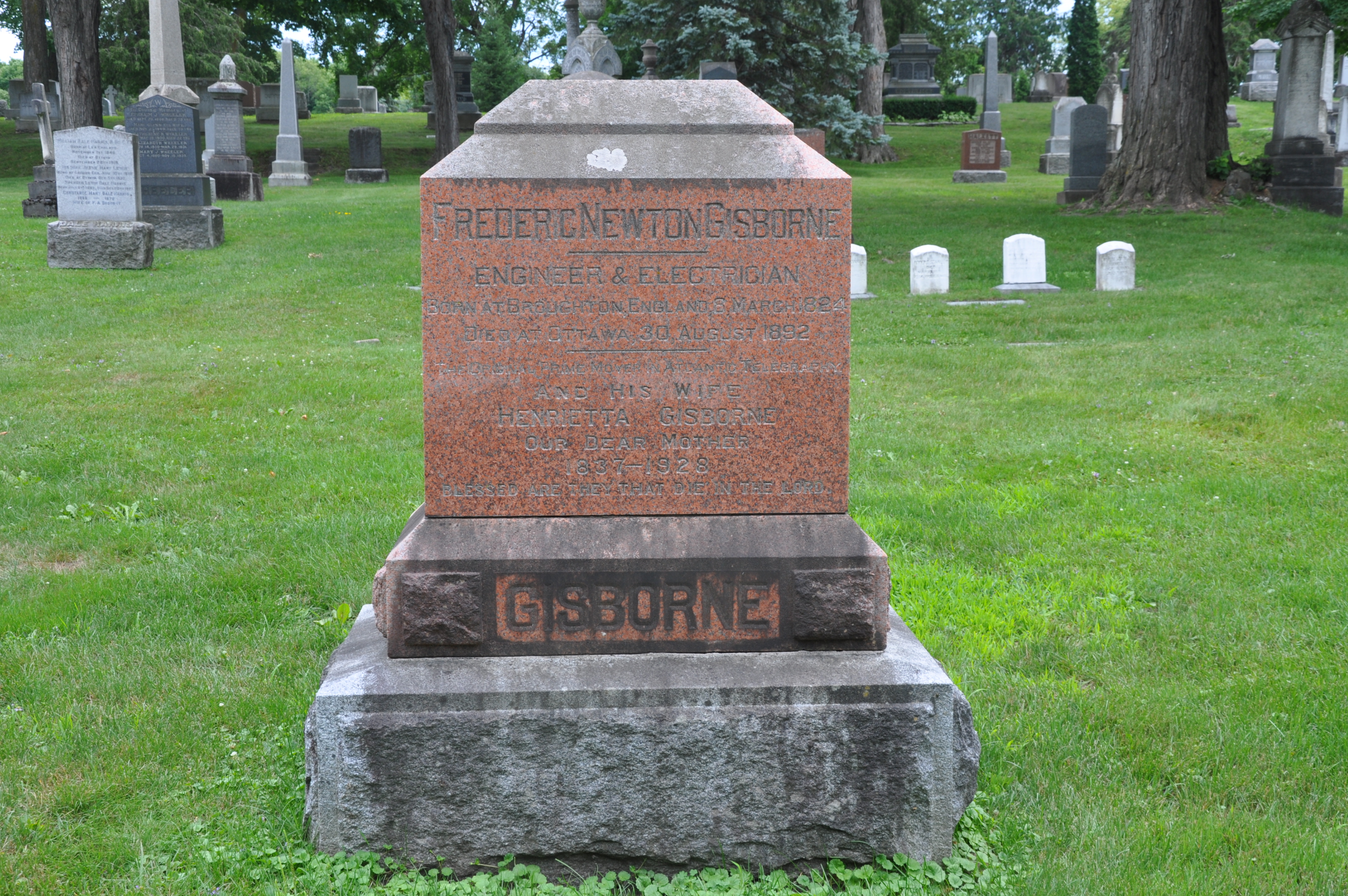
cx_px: 674
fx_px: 1795
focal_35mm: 48
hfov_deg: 41.2
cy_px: 448
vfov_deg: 28.0
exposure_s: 1/80
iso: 200
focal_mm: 32
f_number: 9
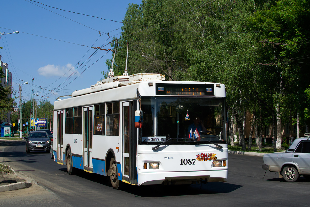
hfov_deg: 37.9
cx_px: 155
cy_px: 104
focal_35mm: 52
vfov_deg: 25.8
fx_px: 452
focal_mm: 35
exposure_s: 1/1000
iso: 200
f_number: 6.3
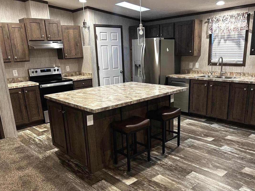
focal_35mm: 31
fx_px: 228
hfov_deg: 58.3
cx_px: 138
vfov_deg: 45.2
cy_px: 114
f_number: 1.5
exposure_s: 1/60
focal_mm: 5.7
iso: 250
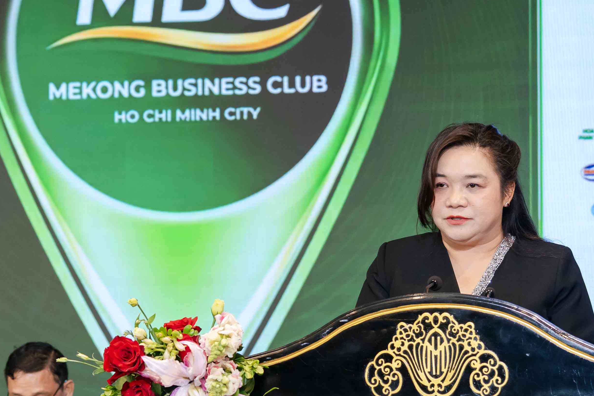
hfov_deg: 16.0
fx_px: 2107
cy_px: 349
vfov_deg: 10.7
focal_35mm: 128
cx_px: 313
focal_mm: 45.6
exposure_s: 1/125
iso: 800
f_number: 4
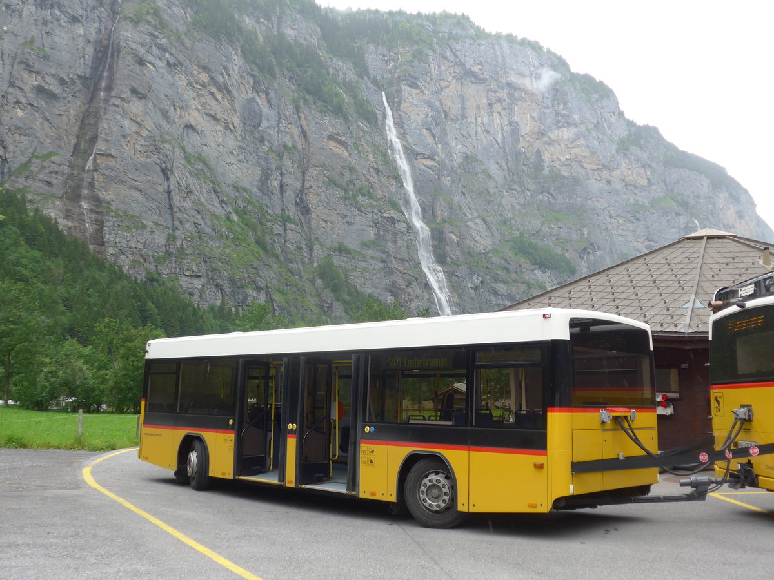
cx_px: 387
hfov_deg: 51.4
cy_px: 290
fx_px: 805
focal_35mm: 36
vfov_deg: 39.7
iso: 80
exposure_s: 1/500
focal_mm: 7.5
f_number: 2.8
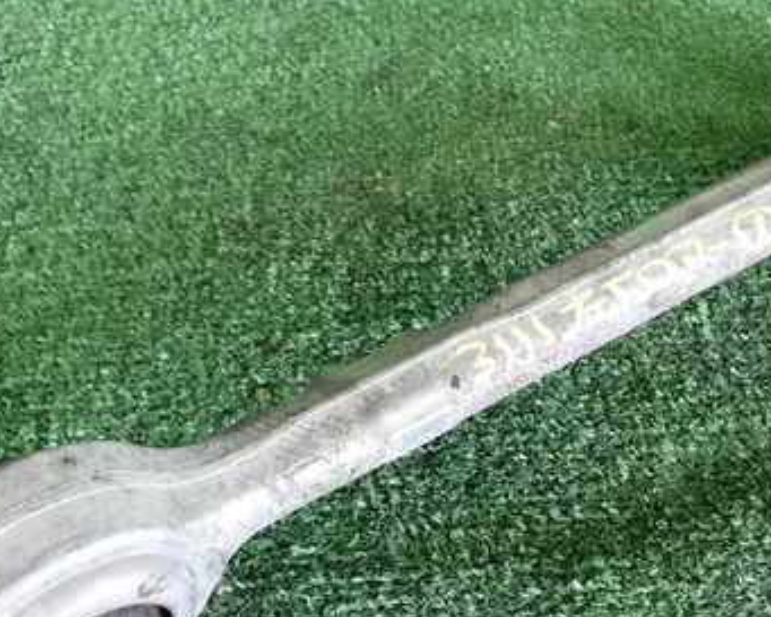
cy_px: 269
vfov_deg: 27.6
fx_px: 1255
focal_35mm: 55
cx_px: 502
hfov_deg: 33.9
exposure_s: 1/125
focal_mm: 5.79
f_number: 2.4
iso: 1250
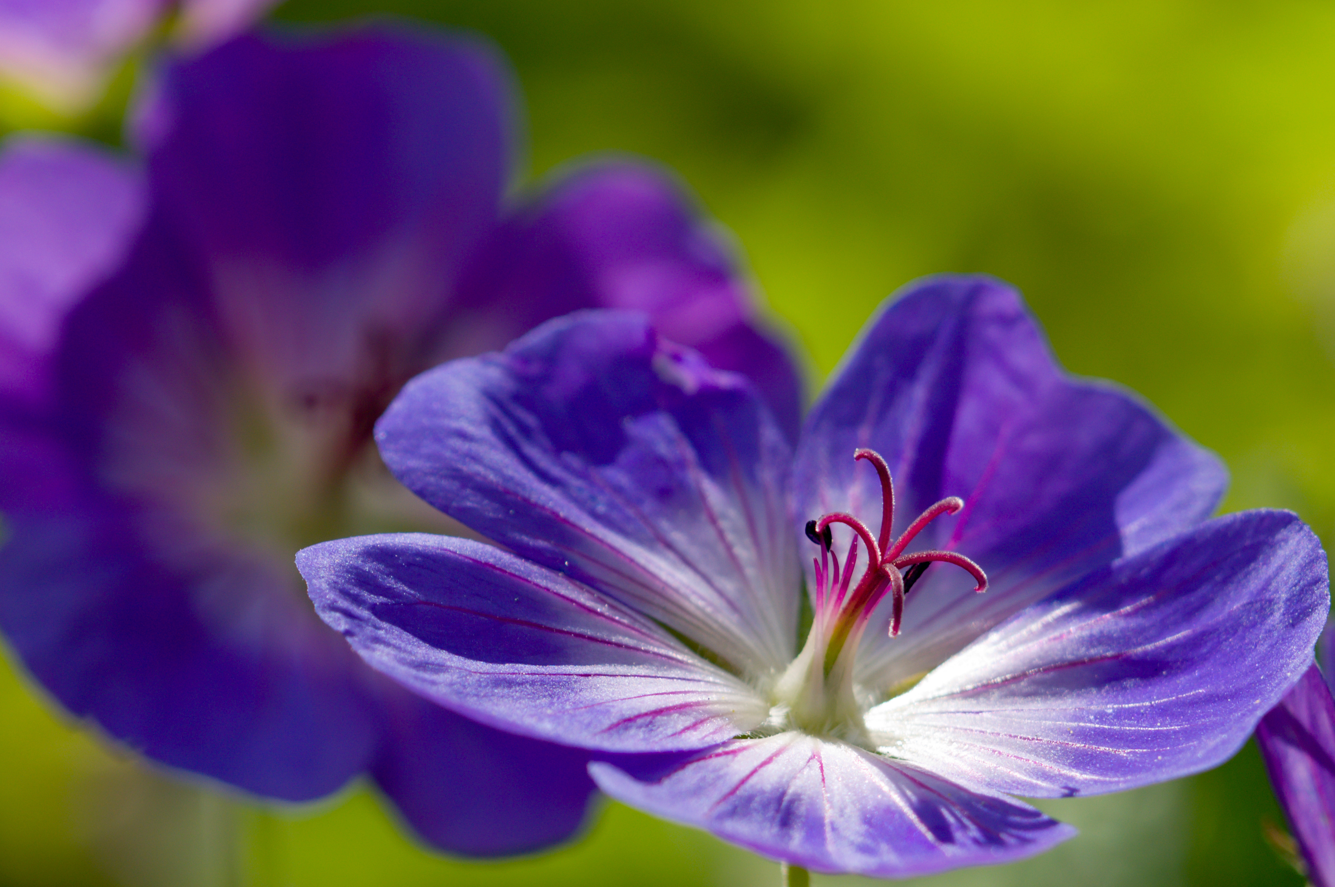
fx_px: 14519
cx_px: 582
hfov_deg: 5.3
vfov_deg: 3.5
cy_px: 462
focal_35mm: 392
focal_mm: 200
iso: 200
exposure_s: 1/400
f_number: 8
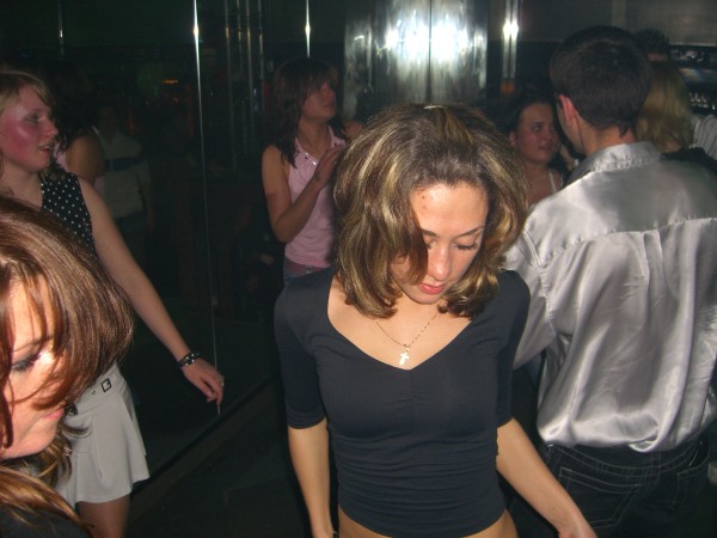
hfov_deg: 49.0
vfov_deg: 37.7
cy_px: 269
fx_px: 787
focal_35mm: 38
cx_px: 358
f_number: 2.8
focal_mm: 7.9
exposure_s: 1/60
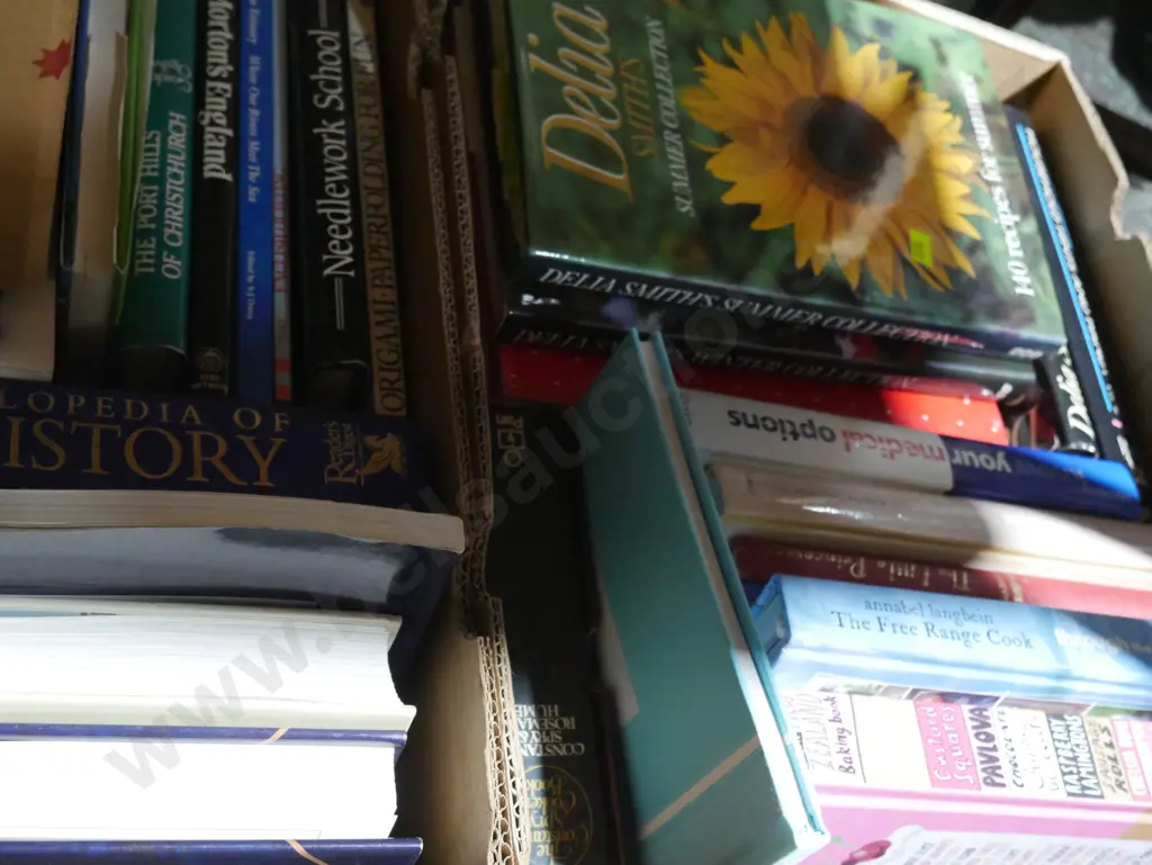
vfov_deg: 31.5
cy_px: 432
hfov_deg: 41.2
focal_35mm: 46
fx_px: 1532
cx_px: 576
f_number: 5.1
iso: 3200
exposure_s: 1/60
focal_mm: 23
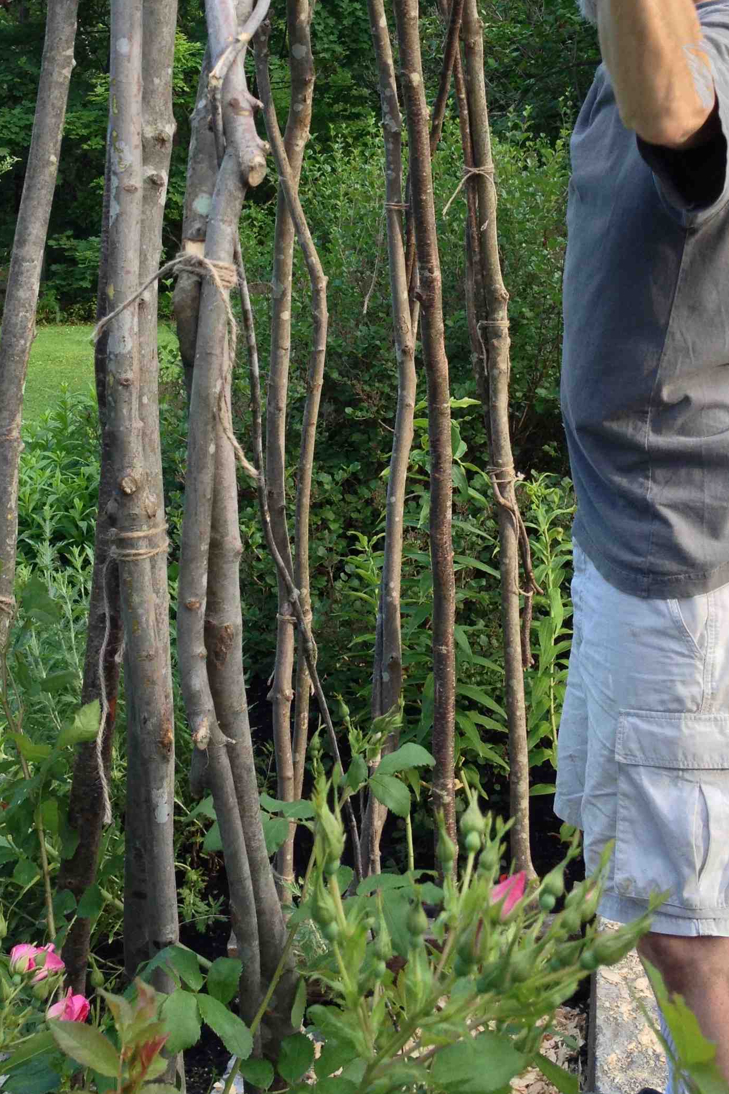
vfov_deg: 34.5
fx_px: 1731
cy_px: 310
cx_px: 304
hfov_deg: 23.8
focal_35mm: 57
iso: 64
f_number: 2.4
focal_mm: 4.28
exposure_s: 1/120
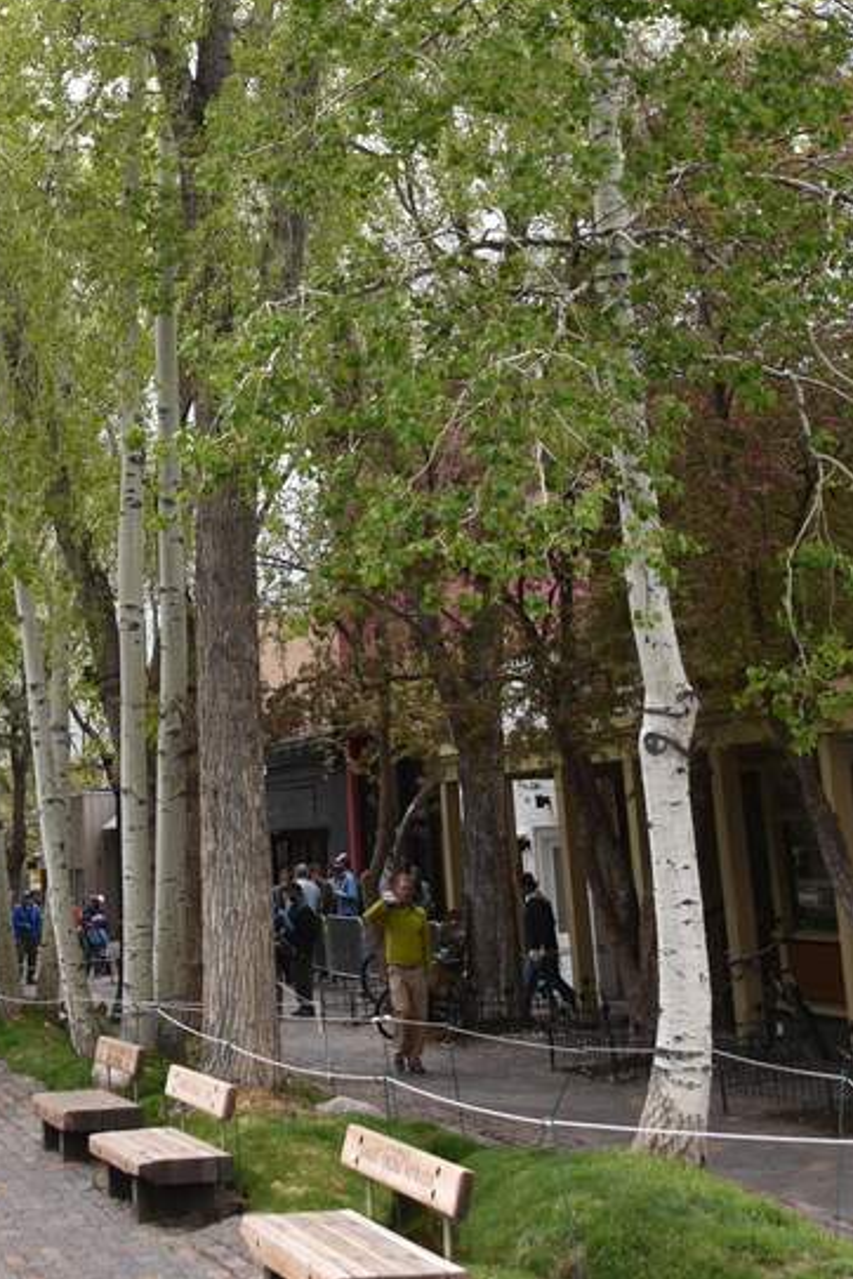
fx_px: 2346
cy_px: 78
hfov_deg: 20.2
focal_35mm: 66
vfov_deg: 29.0
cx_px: 71
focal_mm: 28
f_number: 6.3
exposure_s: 1/160
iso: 100
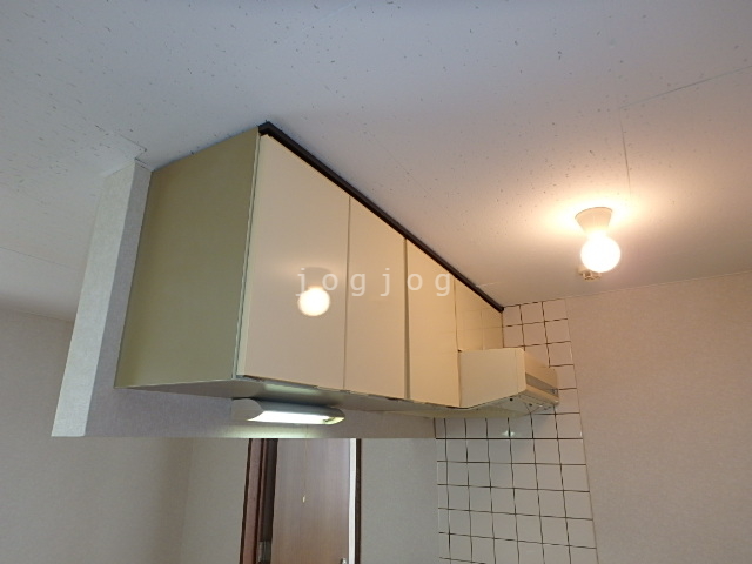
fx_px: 456
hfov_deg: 79.0
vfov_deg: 63.4
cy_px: 282
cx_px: 376
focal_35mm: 21
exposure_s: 1/40
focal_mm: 3.7
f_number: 3.5
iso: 200
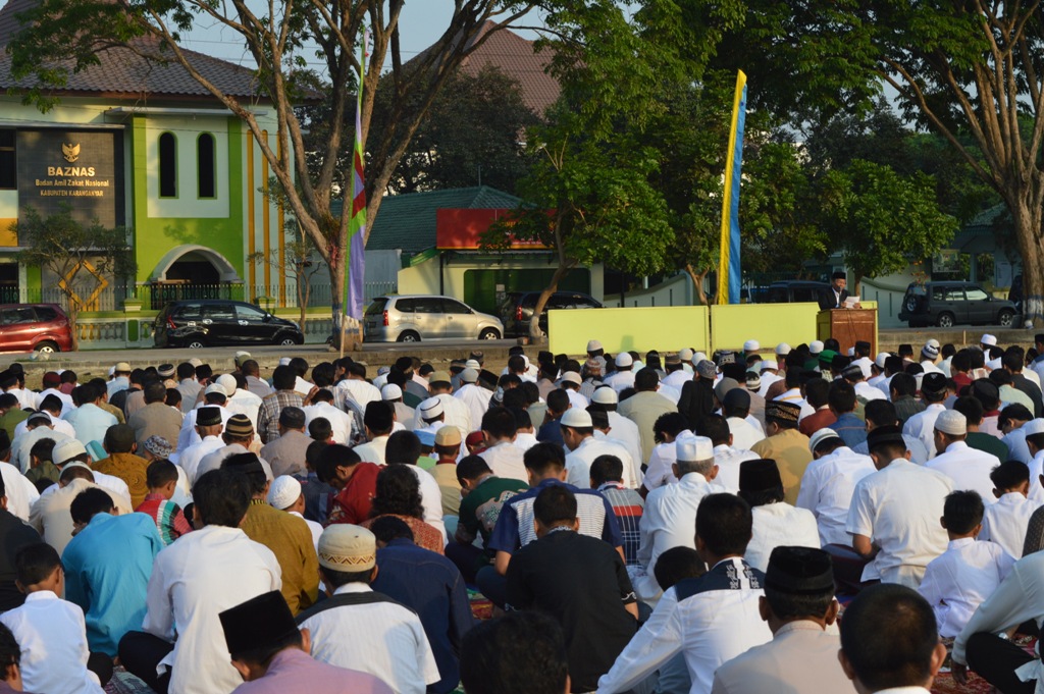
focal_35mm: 78
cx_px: 522
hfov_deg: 26.0
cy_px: 347
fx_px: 2260
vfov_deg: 17.5
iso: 400
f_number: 9
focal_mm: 52
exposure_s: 1/320
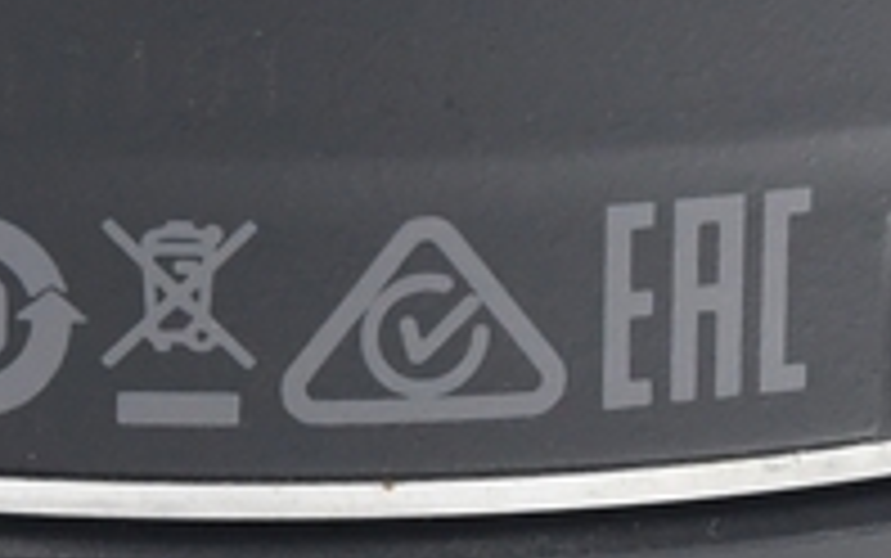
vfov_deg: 2.2
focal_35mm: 603
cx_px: 198
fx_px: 14651
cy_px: 135
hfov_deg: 3.5
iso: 1250
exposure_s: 1/125
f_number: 7.1
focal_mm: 52
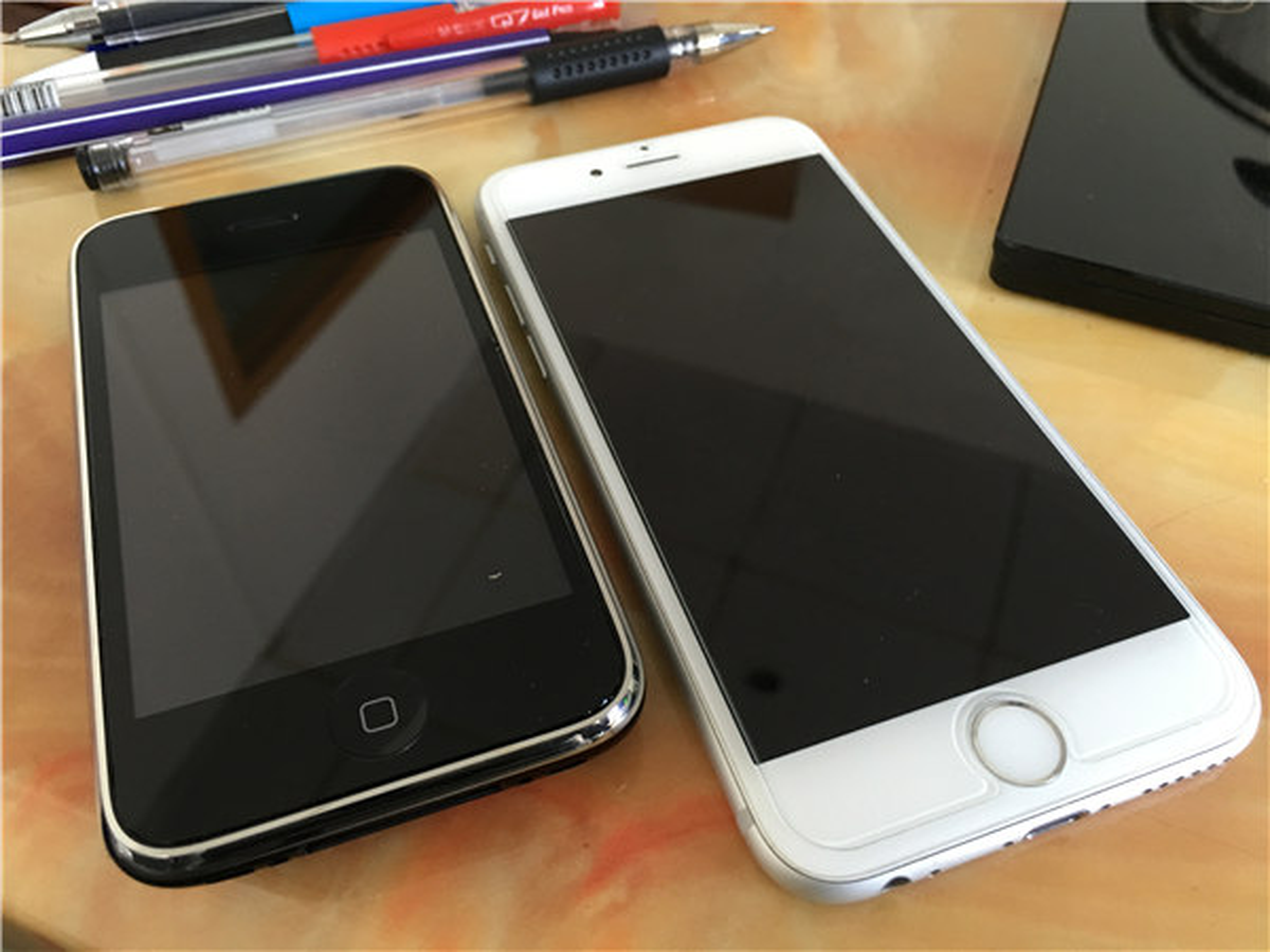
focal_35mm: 29
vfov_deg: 48.2
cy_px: 476
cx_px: 635
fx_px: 1064
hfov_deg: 61.7
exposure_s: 1/17
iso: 80
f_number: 2.2
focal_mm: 4.15
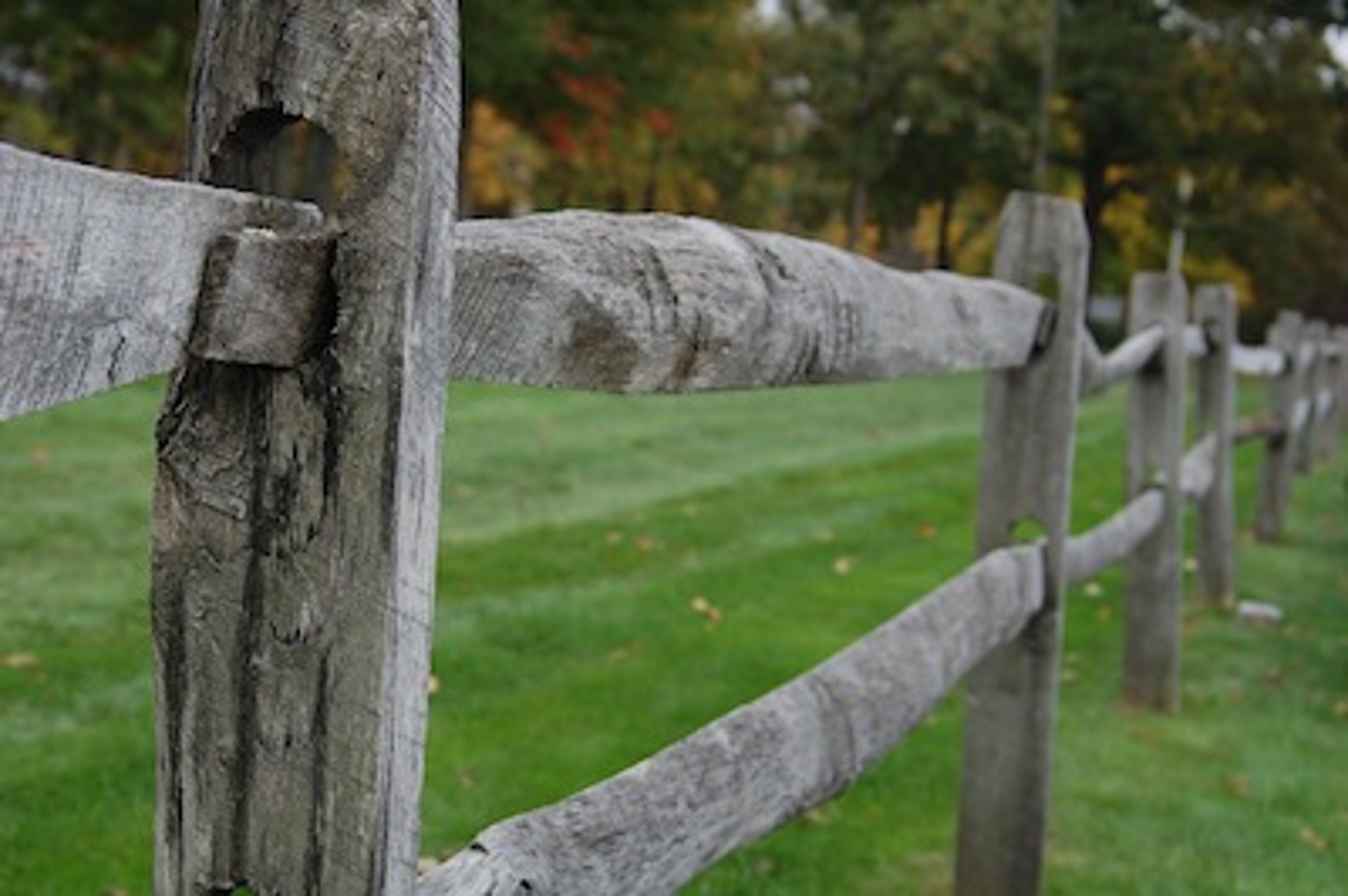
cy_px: 448
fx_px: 2806
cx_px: 674
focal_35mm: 75
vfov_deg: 18.2
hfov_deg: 27.0
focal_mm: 50
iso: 200
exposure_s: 1/160
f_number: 6.3
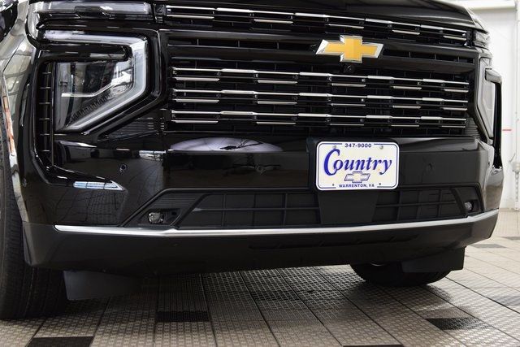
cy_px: 174
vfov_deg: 23.8
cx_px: 260
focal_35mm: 57
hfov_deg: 35.0
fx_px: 823
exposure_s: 1/60
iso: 1600
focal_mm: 38
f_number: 5
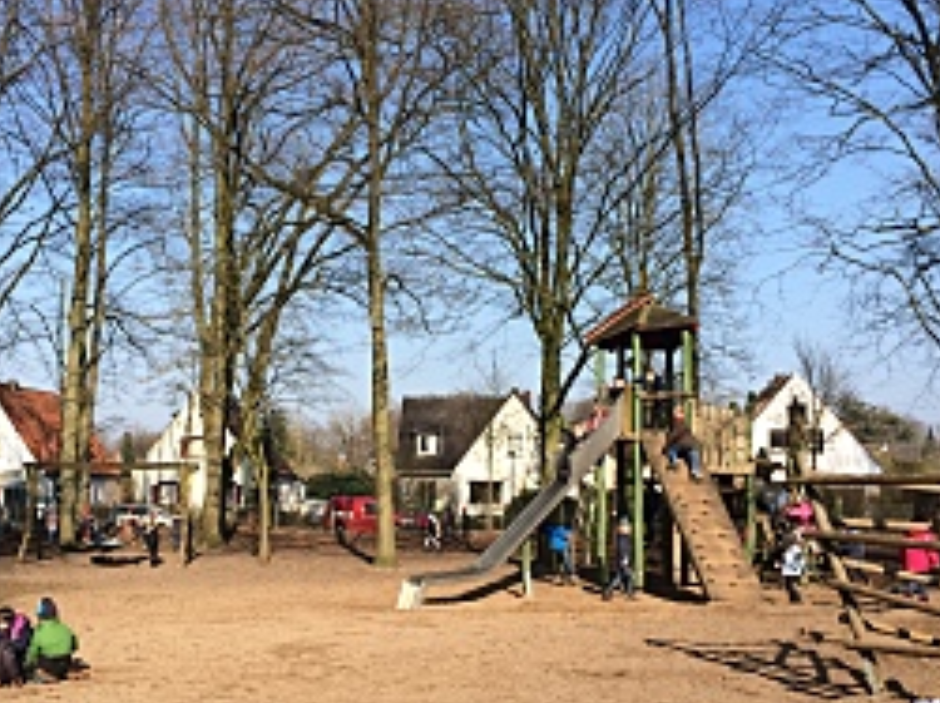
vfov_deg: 33.3
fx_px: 1167
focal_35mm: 43
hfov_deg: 43.7
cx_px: 380
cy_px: 447
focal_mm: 4.15
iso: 32
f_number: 2.2
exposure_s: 1/1642
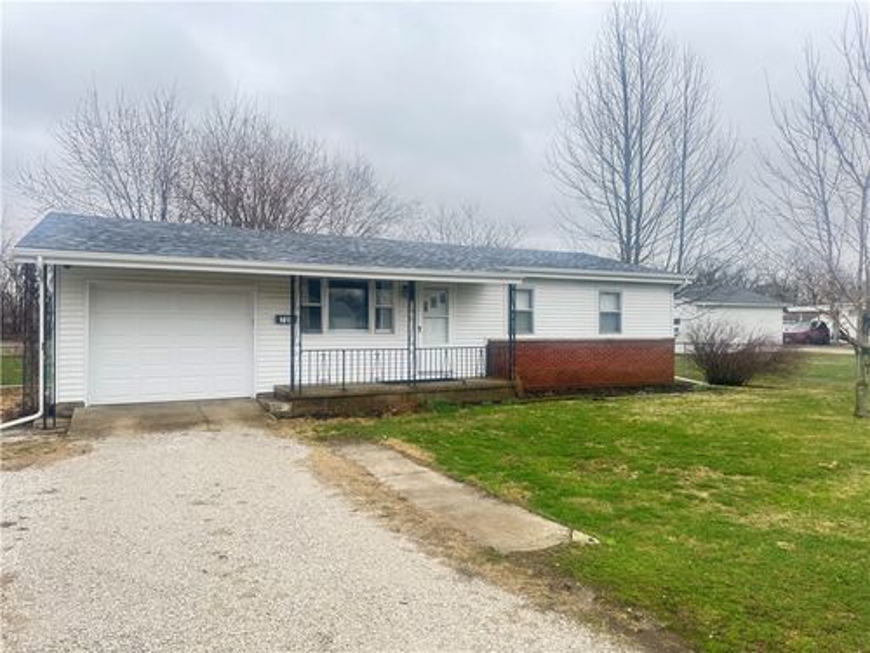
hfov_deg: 71.6
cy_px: 326
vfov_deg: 56.8
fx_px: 603
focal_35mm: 24
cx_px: 435
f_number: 1.78
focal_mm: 6.76
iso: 80
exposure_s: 1/510
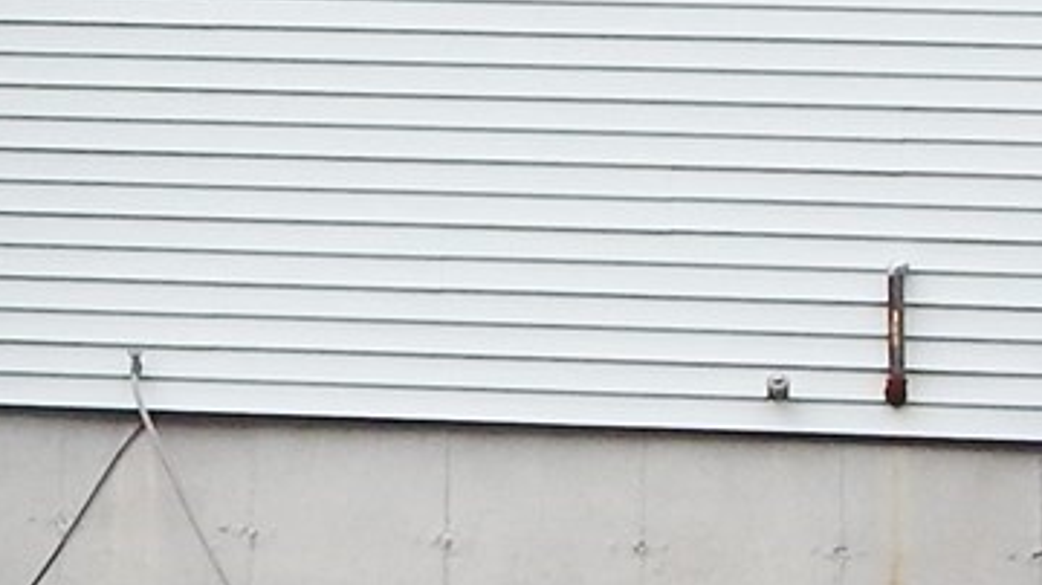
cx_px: 116
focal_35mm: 155
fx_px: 4280
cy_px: 35
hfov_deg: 13.8
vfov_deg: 7.8
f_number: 3.1
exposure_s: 1/200
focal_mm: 4.5
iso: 125
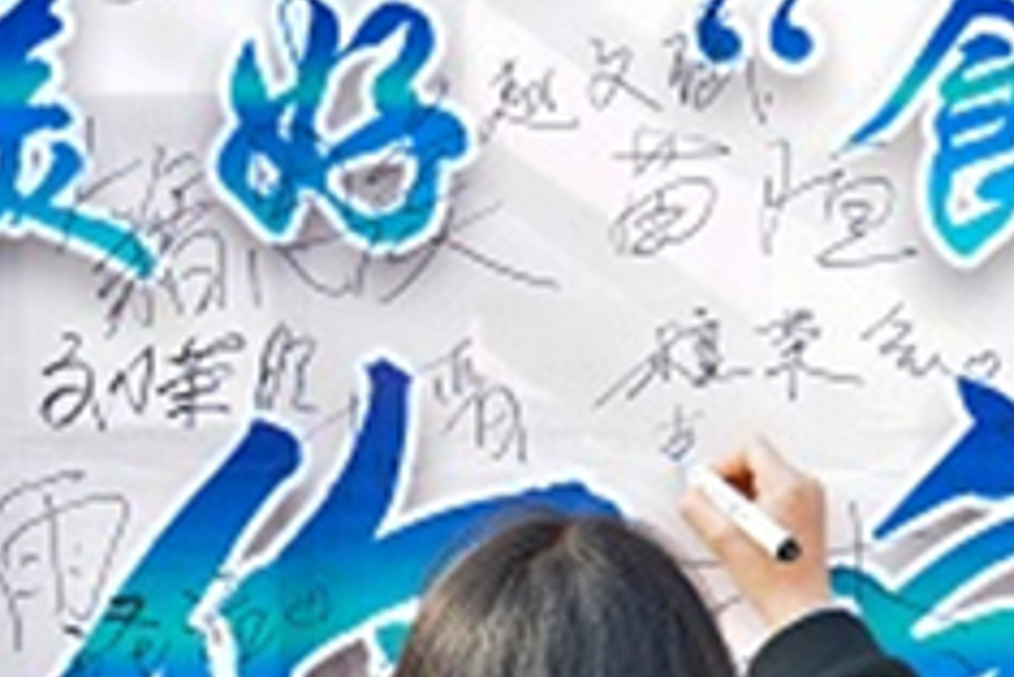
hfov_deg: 7.7
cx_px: 604
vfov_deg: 5.2
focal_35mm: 267
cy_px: 511
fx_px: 7525
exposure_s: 1/250
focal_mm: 98
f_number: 5.6
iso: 400
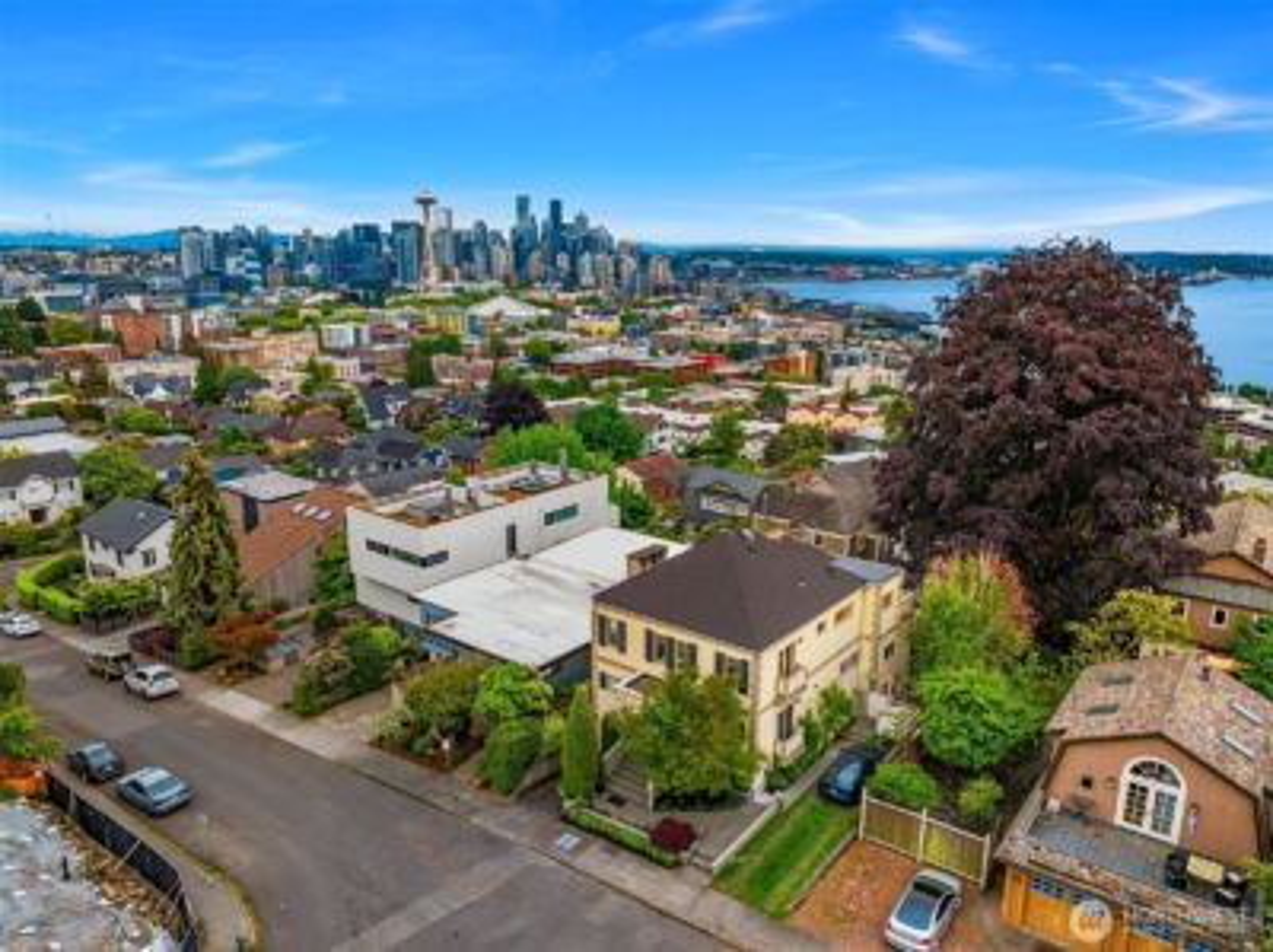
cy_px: 476
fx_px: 882
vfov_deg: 56.7
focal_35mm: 24
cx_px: 636
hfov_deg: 71.7
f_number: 2.8
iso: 110
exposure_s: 1/200
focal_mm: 12.29
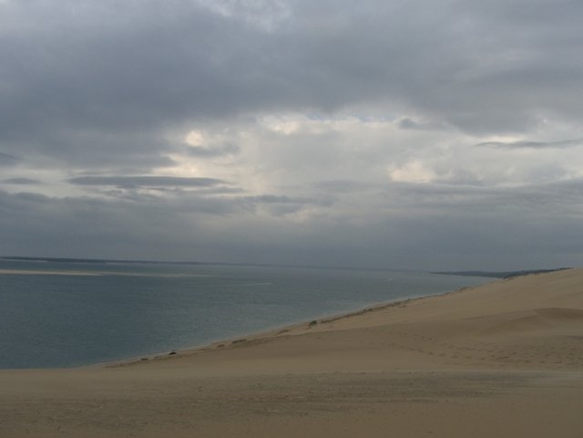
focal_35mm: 38
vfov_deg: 37.7
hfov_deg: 49.0
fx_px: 640
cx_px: 292
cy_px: 219
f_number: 4
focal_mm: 7.9
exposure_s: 1/500
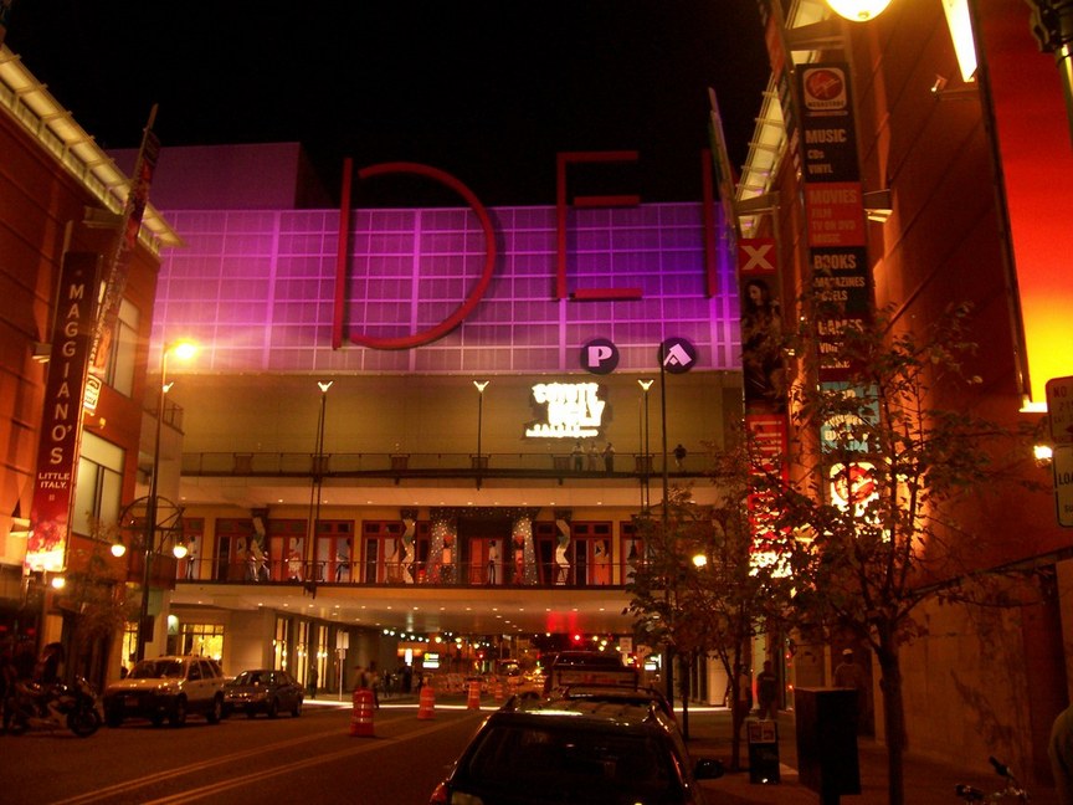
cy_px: 402
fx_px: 1054
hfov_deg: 54.0
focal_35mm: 34
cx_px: 536
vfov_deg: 41.8
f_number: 2.7
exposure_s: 1/8
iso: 160
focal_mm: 5.6
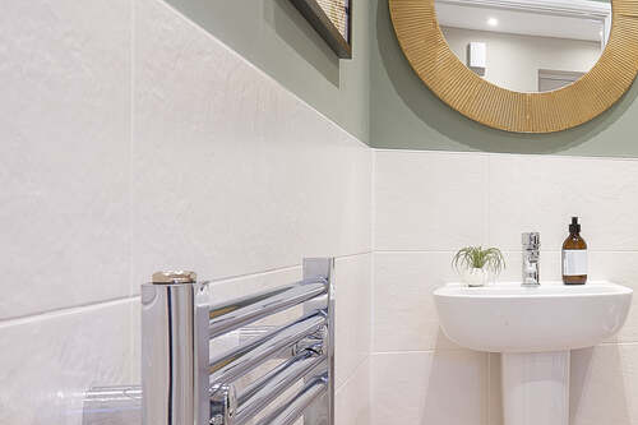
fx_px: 726
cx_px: 735
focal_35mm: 41
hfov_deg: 37.7
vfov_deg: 32.6
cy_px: 237
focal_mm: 16
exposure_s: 1/1.59
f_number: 11
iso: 100
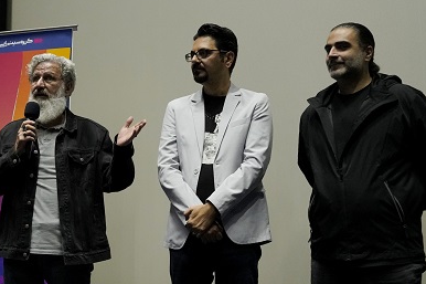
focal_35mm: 56
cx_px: 100
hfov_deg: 34.8
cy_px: 196
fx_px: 662
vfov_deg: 24.0
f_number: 2.8
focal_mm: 24
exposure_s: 1/90
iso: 5000
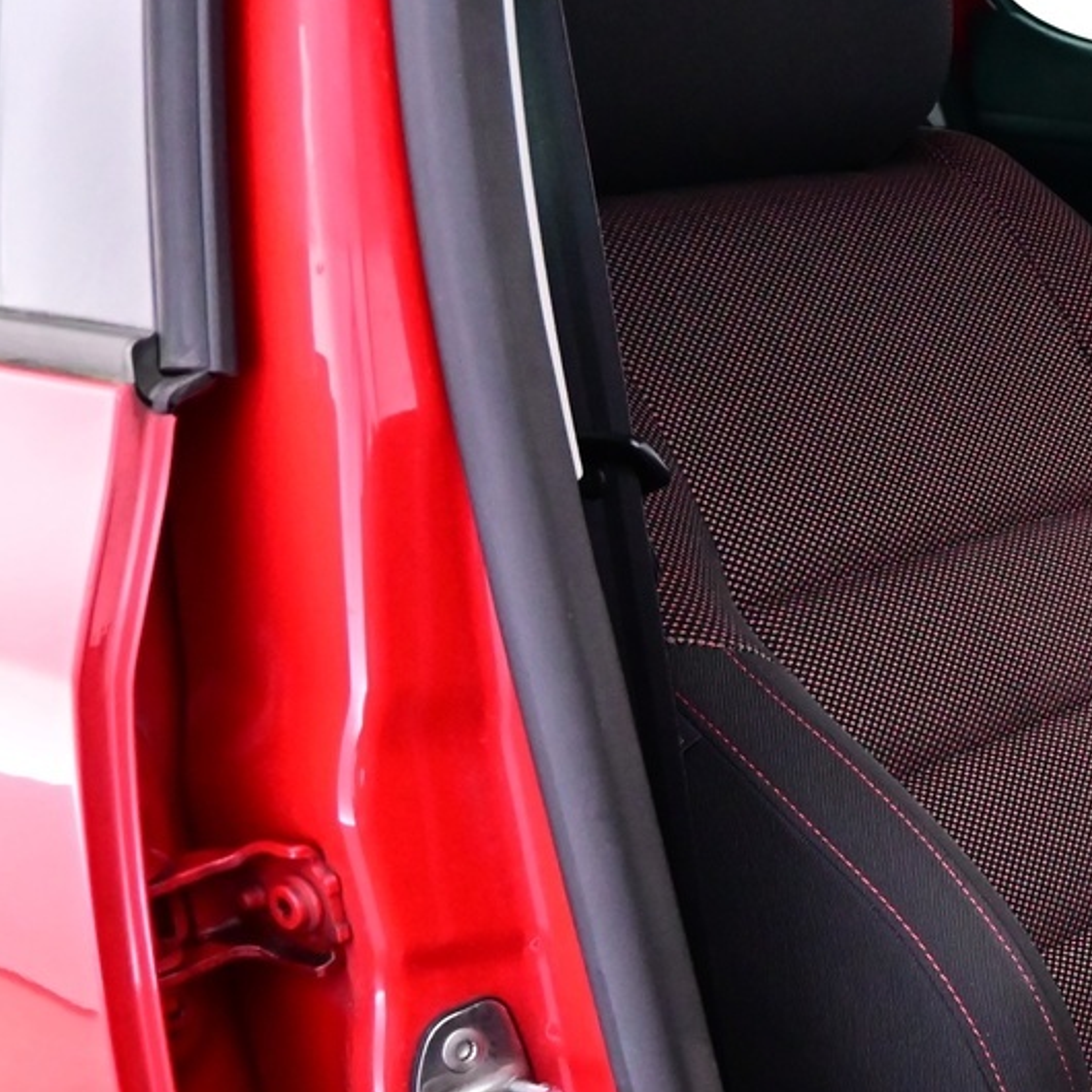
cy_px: 810
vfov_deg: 25.7
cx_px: 1619
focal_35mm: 66
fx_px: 2366
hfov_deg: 21.8
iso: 3200
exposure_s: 1/25
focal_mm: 17
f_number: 3.5
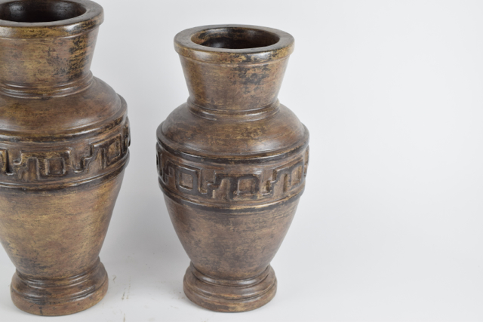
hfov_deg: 28.1
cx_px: 242
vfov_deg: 18.9
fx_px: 966
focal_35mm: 72
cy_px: 161
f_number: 7.1
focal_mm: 48
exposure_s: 1/125
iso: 400
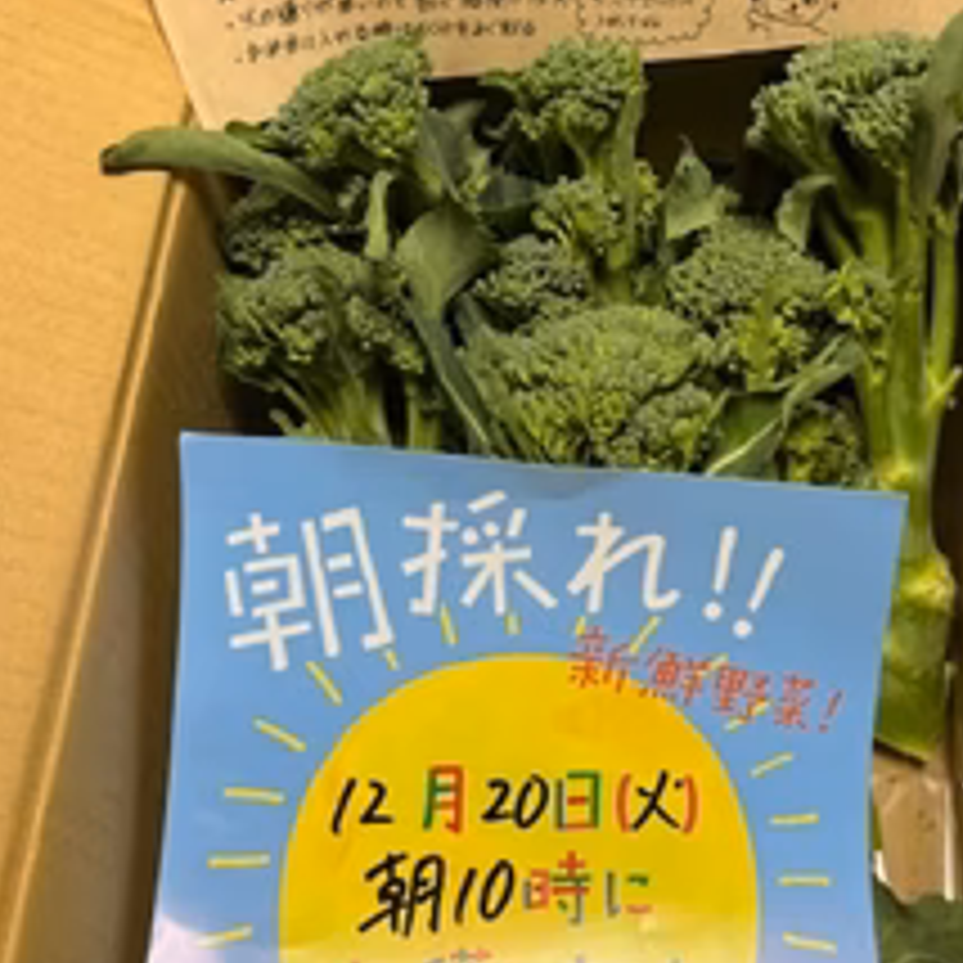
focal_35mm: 43
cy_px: 266
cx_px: 576
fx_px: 1353
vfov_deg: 38.4
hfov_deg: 39.0
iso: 64
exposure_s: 1/105
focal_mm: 5.1
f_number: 1.6
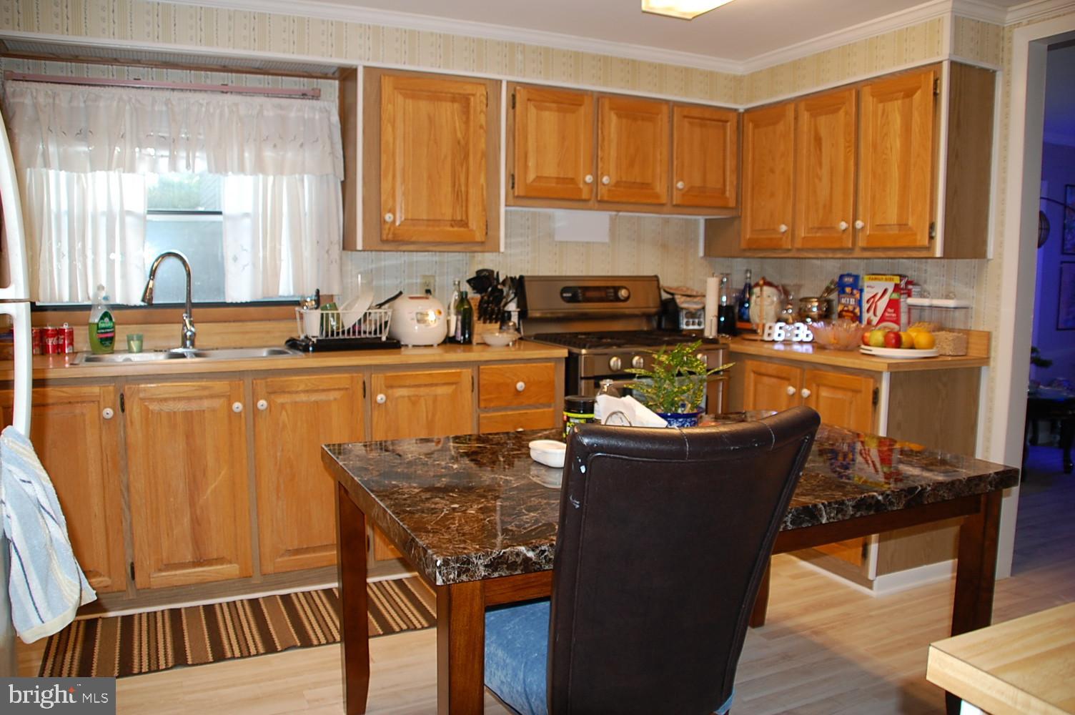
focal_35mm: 27
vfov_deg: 47.8
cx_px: 538
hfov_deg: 67.4
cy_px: 358
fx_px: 806
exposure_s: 1/60
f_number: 3.5
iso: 400
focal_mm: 18
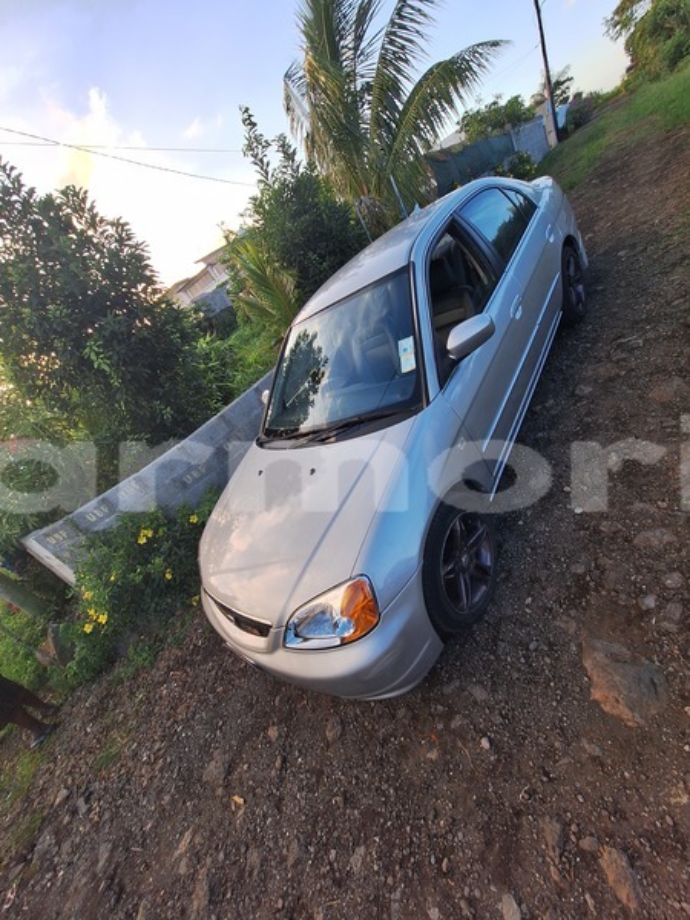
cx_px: 345
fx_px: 346
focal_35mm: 13
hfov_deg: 89.9
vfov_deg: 106.2
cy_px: 460
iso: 40
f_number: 2.2
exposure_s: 1/434
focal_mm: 1.74
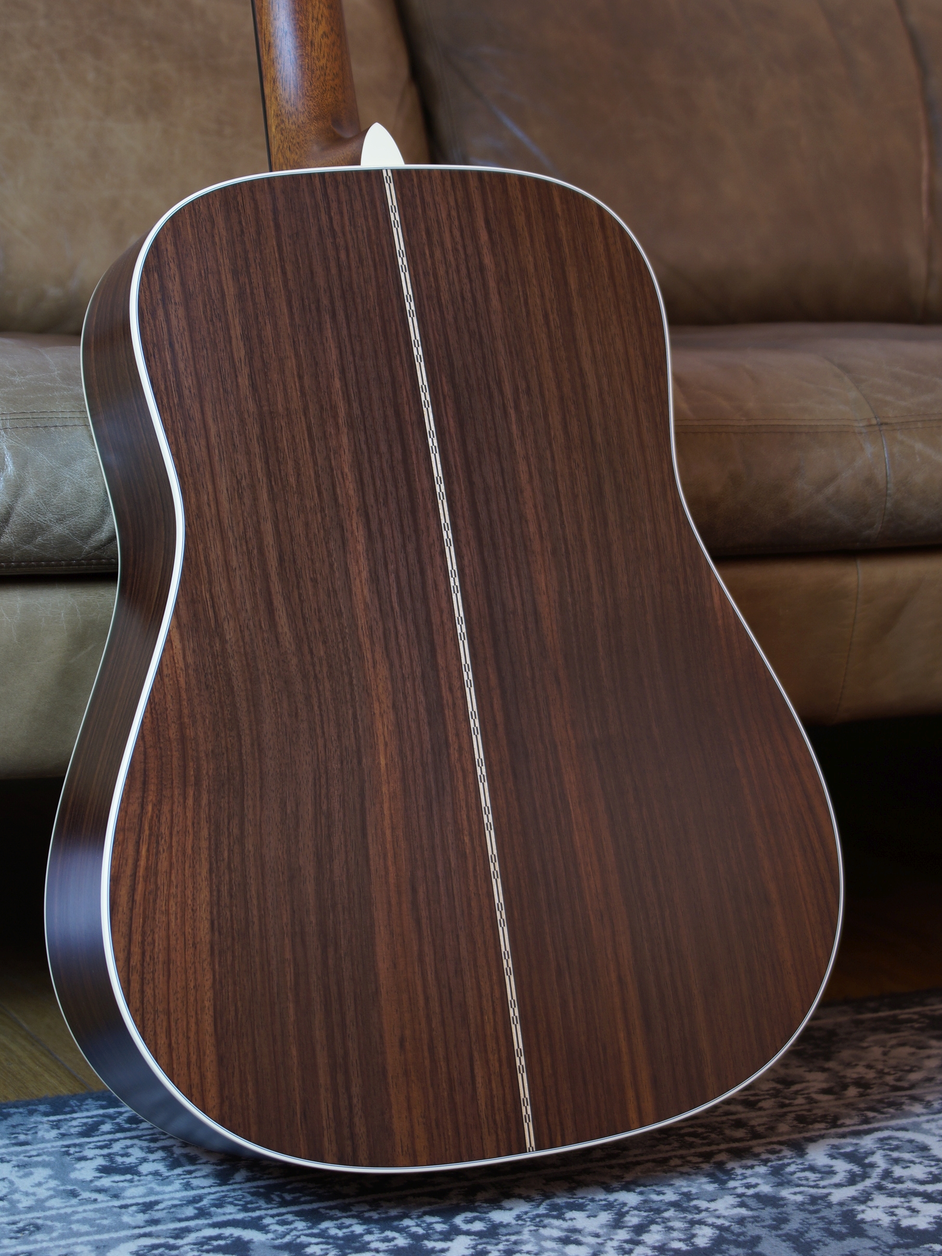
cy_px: 662
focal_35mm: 74
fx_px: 2668
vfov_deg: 26.5
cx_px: 472
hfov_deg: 20.0
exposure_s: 1/6
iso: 100
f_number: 4.5
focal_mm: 45
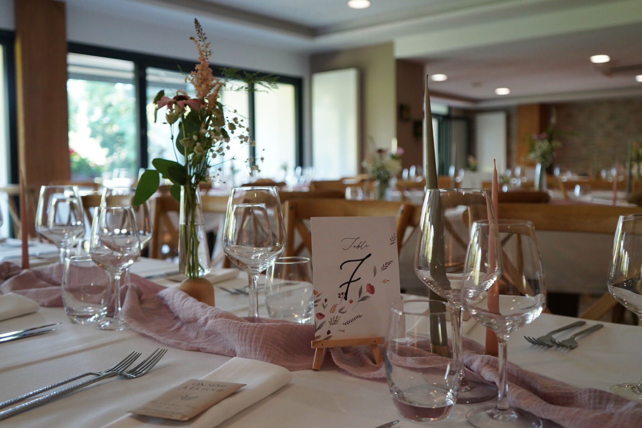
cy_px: 199
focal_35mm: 33
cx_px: 327
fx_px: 588
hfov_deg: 57.2
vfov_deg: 39.9
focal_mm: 30
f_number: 3.5
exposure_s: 1/160
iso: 2000
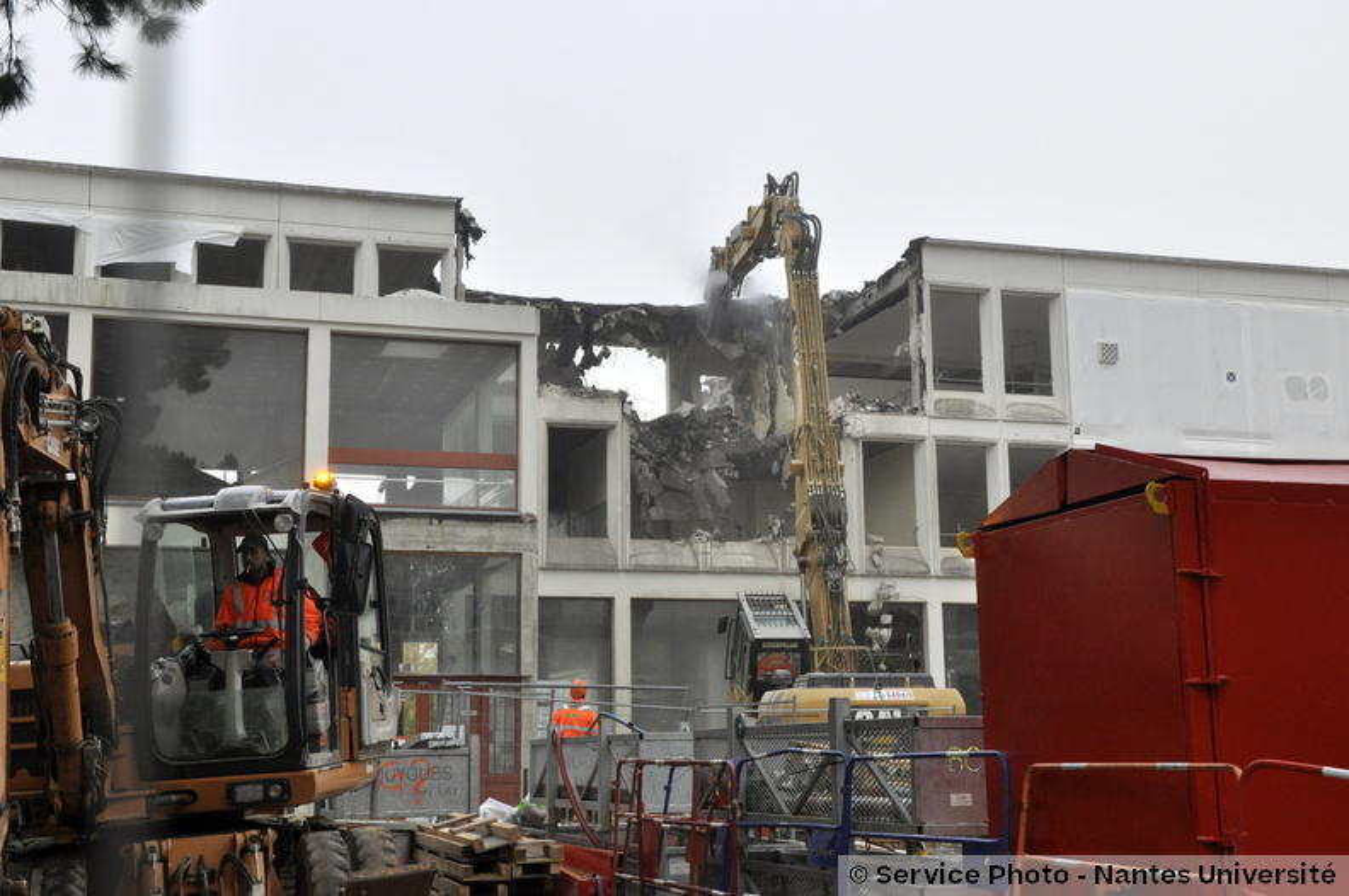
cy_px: 448
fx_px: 1740
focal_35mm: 46
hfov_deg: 42.4
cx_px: 674
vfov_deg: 28.9
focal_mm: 31
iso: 800
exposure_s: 1/200
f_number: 7.1
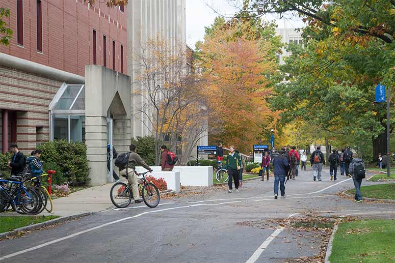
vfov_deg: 16.3
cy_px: 132
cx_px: 198
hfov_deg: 24.2
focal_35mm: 84
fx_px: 922
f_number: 7.1
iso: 400
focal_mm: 56
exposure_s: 1/250
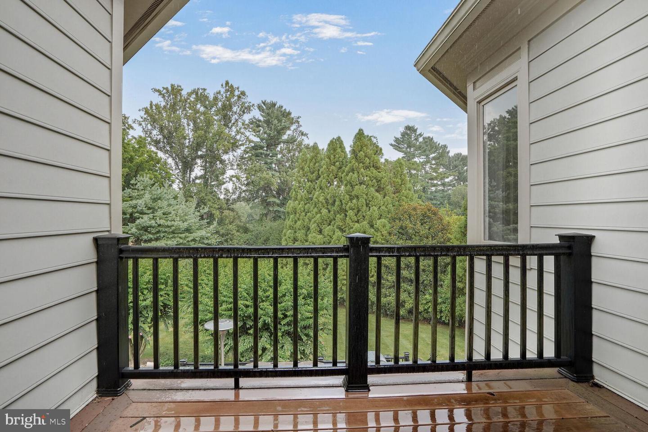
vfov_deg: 73.7
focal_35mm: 16
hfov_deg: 96.7
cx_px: 324
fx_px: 288
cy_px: 216
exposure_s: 1/250
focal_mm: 16
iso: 800
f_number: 8
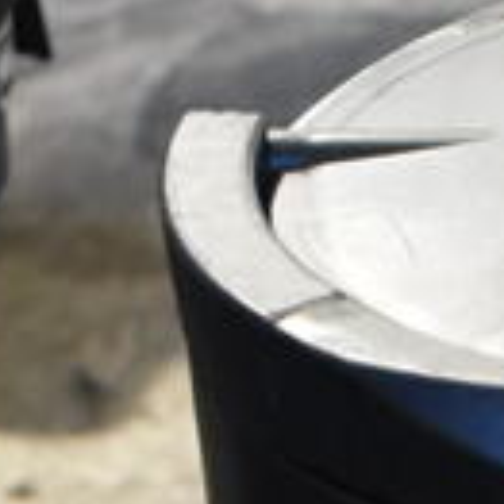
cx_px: 812
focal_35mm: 160
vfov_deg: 10.0
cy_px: 1071
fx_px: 2636
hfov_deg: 10.5
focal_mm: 18
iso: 2500
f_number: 3.5
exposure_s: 1/30
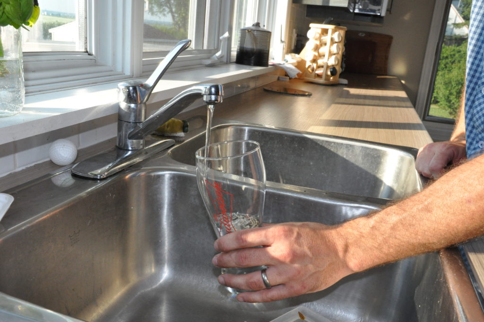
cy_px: 161
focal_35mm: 36
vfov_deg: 36.8
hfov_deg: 53.2
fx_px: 483
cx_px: 242
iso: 1600
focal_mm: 24
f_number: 14
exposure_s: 1/200
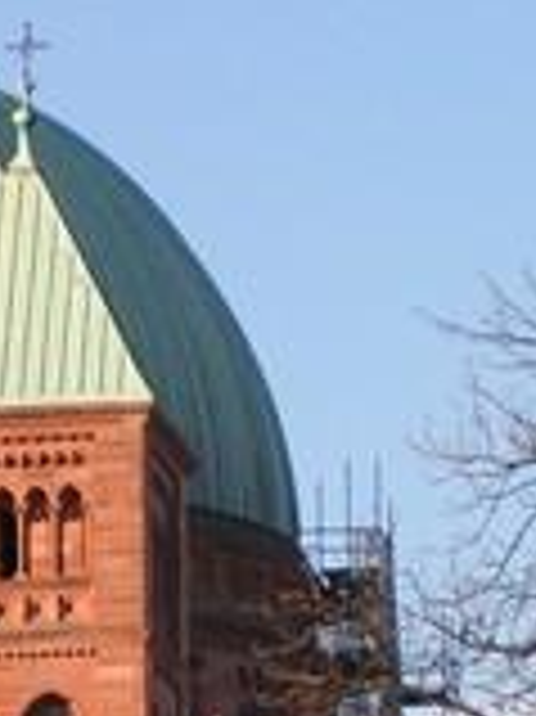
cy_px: 1002
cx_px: -149
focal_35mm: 317
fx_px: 6553
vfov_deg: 6.2
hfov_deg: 4.7
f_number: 5
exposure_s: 1/200
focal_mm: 12.6
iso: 50
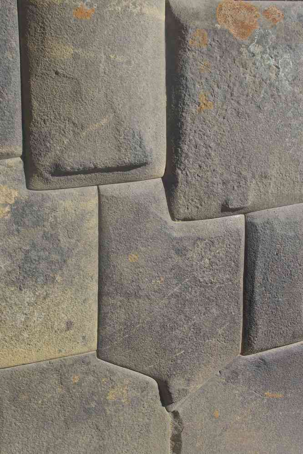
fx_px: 530
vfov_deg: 46.4
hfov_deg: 31.9
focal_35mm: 42
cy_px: 227
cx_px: 152
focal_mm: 28
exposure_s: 1/100
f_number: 11
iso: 200
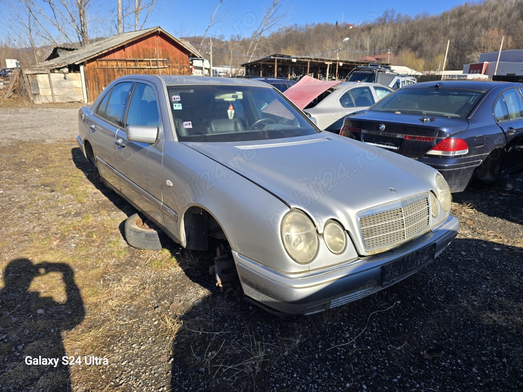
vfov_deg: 58.9
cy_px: 196
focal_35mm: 23
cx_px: 262
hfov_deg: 73.9
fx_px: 347
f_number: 1.7
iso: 12
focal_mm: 6.3
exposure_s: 1/560
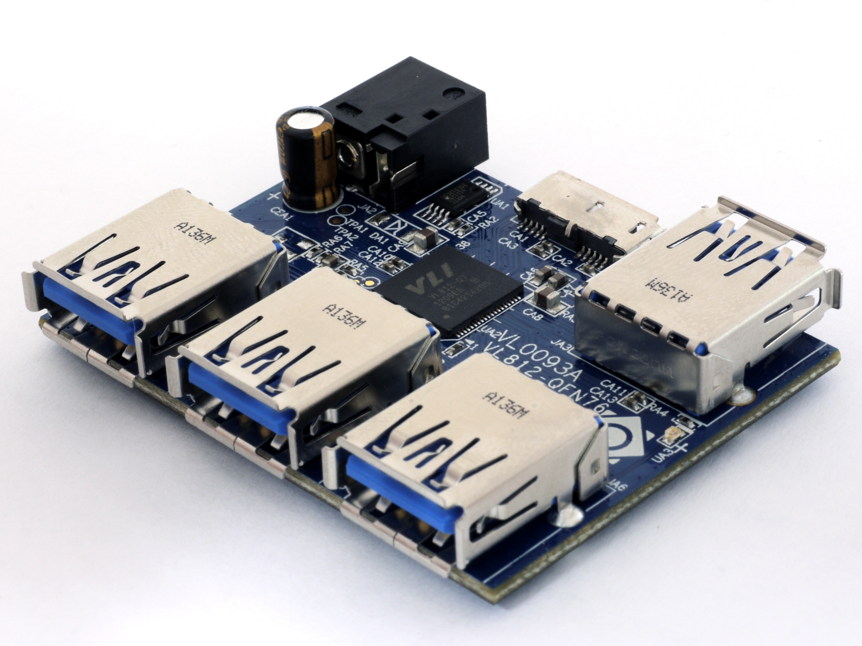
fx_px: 2241
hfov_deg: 21.8
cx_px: 431
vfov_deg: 16.4
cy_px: 323
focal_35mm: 90
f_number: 22
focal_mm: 45
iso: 100
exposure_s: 6
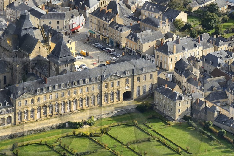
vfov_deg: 3.6
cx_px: 82
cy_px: 107
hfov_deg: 5.5
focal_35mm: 377
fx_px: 2450
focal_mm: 185
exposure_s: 1/1250
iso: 800
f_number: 7.1
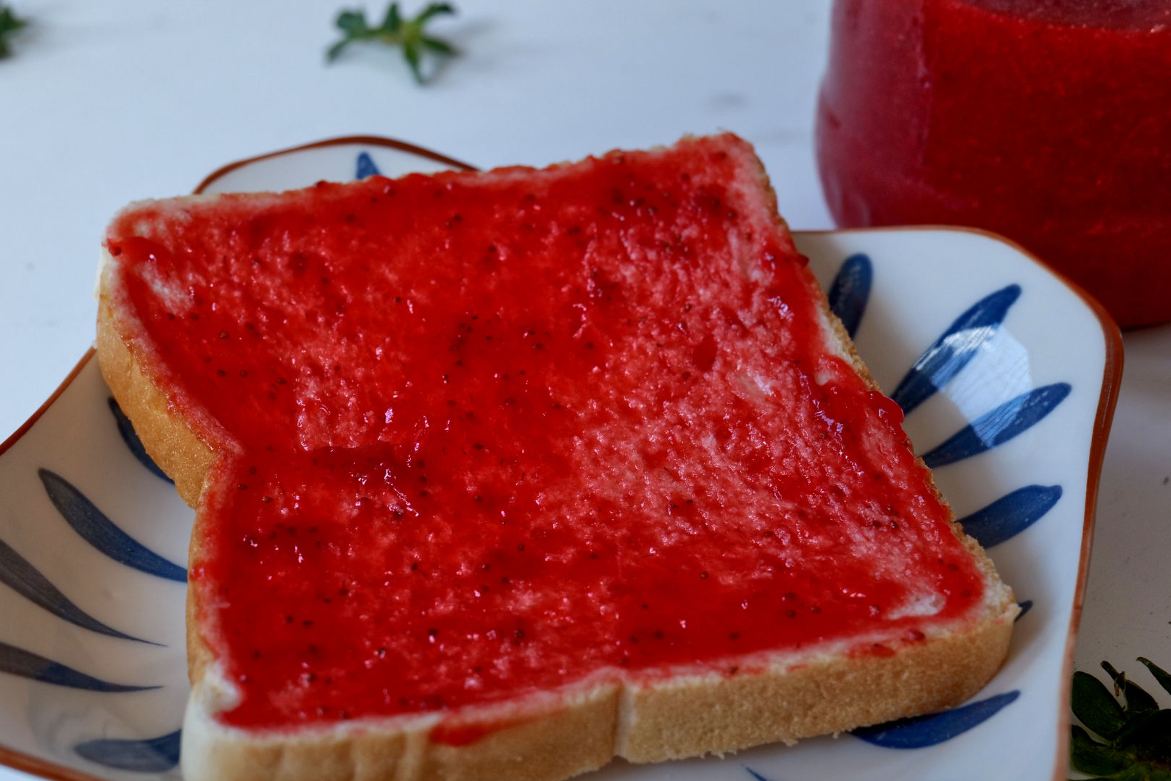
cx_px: 521
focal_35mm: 63
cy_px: 429
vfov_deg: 21.6
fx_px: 2049
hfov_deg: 31.9
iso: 1250
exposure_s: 1/60
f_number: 9
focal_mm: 53
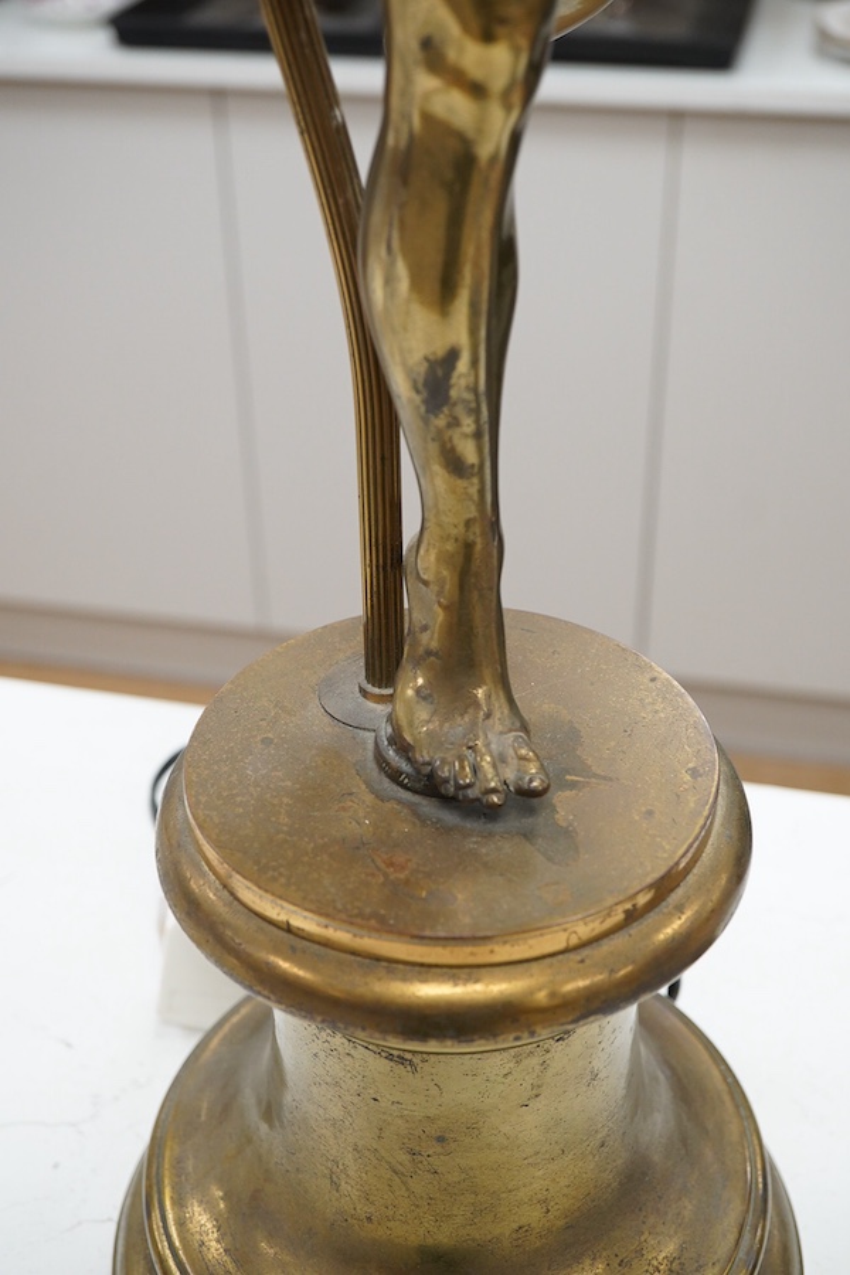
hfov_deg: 29.9
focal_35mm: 45
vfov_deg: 43.6
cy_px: 638
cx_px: 425
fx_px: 1594
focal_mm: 30
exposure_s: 1/125
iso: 1250
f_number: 8
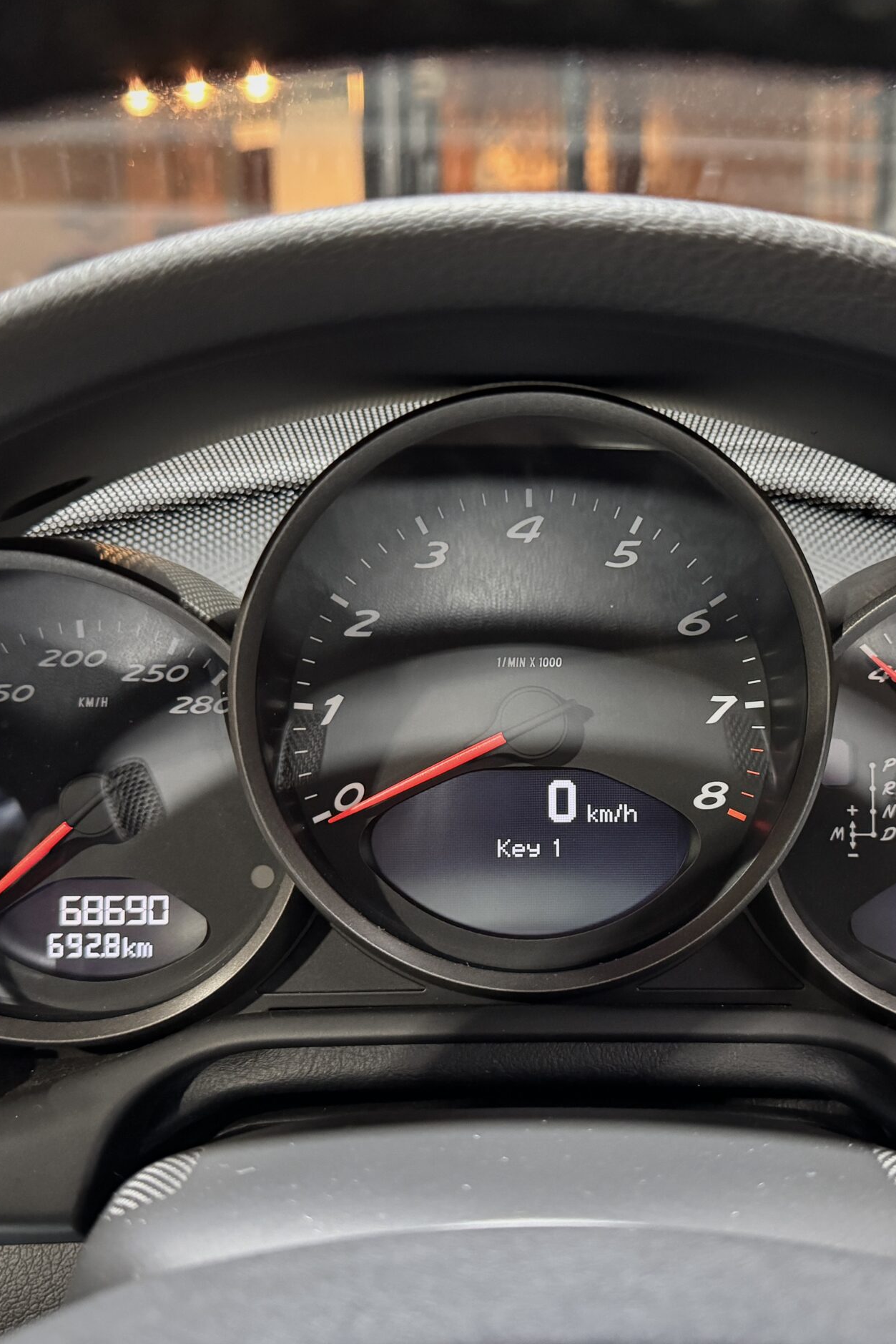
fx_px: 1269
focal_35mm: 34
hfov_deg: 38.8
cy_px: 669
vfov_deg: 55.8
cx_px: 529
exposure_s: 1/31
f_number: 1.78
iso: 1000
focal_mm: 6.76
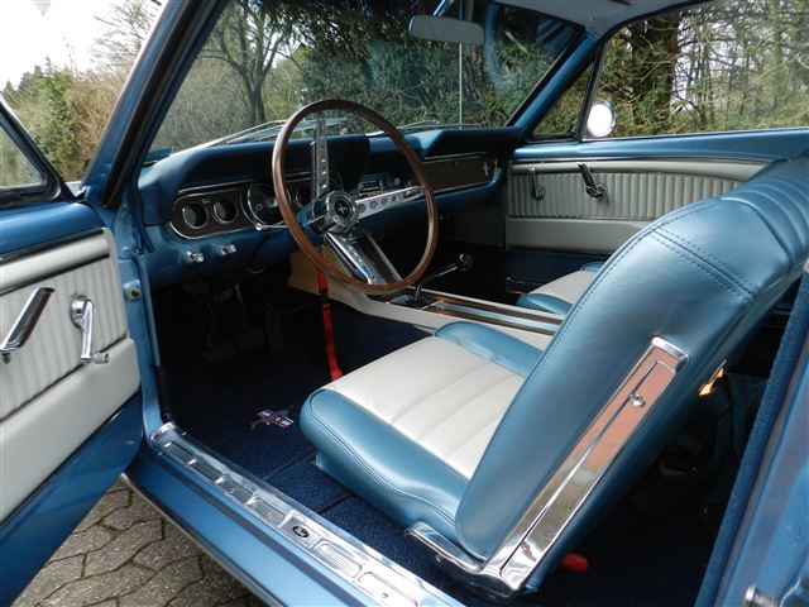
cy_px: 304
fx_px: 538
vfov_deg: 58.9
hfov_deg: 73.9
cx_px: 404
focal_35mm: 23
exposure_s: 1/160
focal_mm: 4
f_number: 3.4
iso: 160
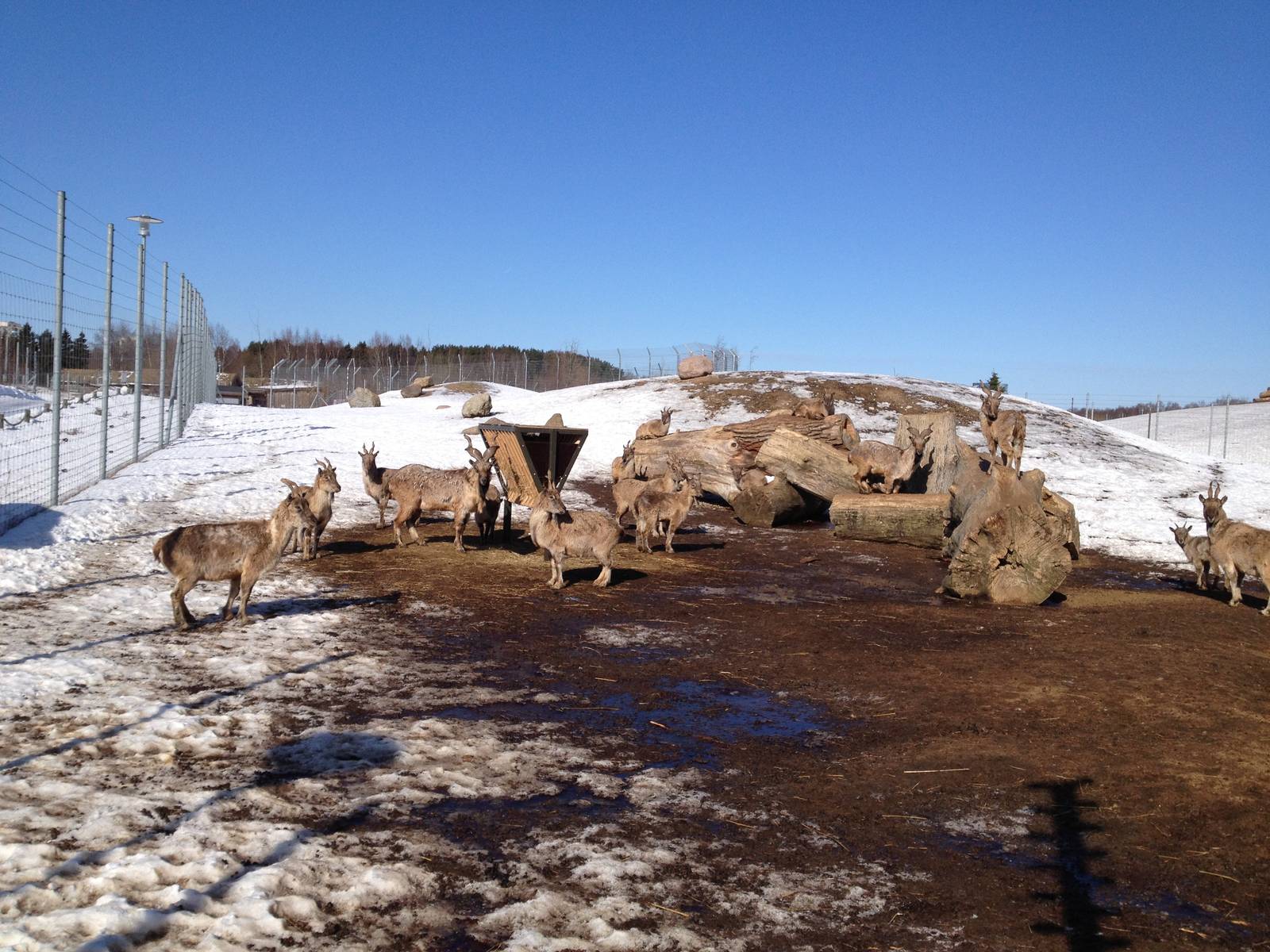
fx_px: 1284
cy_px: 476
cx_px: 635
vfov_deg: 40.7
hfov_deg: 52.6
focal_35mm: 35
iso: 50
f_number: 2.4
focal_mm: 4.28
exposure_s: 1/2762
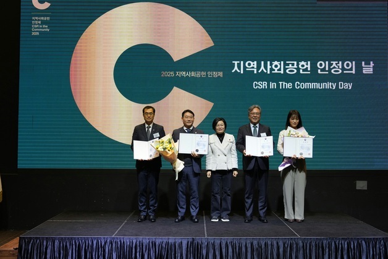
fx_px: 464
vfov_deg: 31.2
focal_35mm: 43
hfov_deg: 45.4
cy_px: 130
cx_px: 194
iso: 1600
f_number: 3.2
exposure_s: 1/161
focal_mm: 43
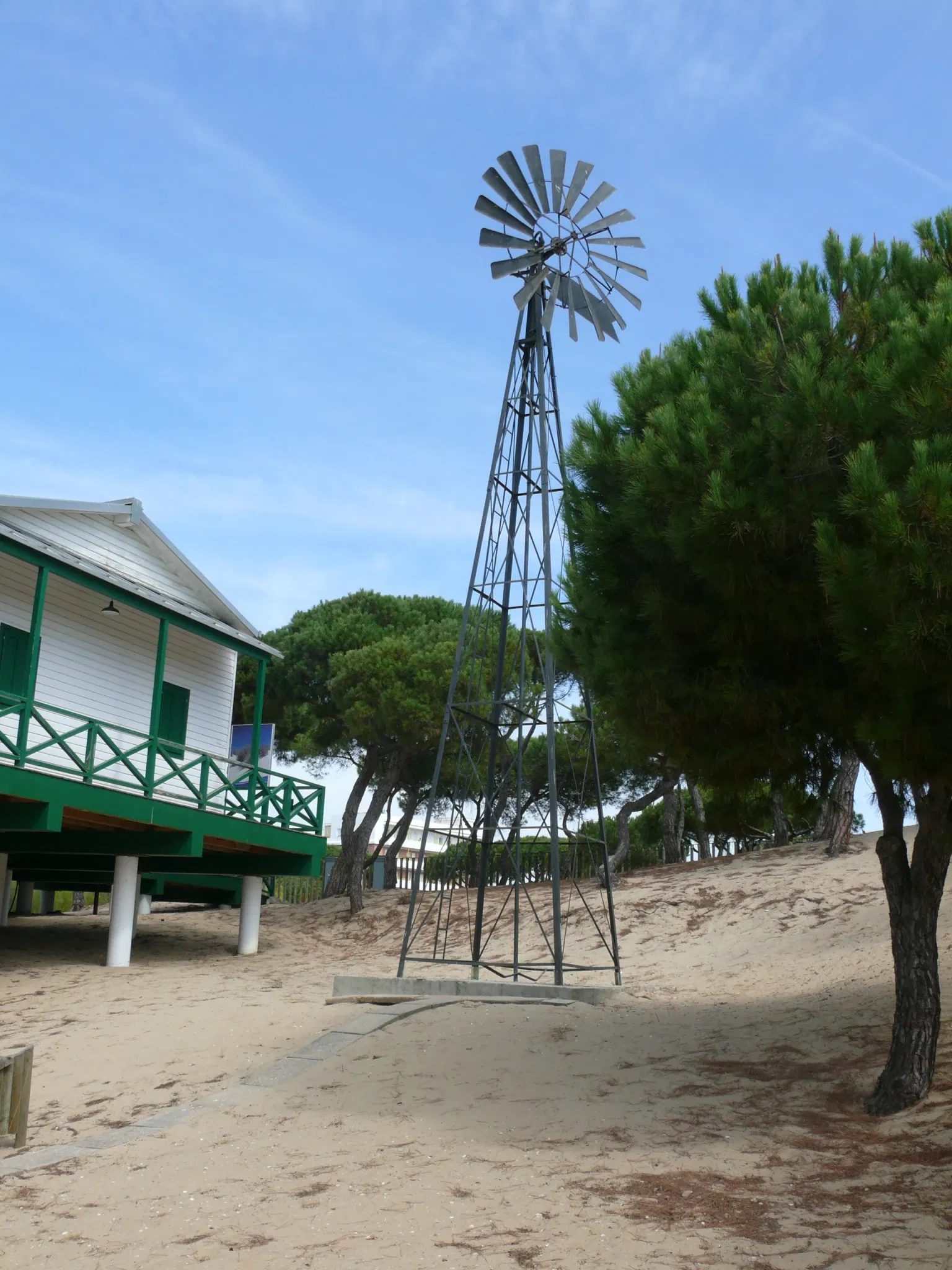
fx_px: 1283
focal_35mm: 35
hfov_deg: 40.7
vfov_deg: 52.6
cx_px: 476
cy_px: 635
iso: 100
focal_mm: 7.4
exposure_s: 1/320
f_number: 5.6
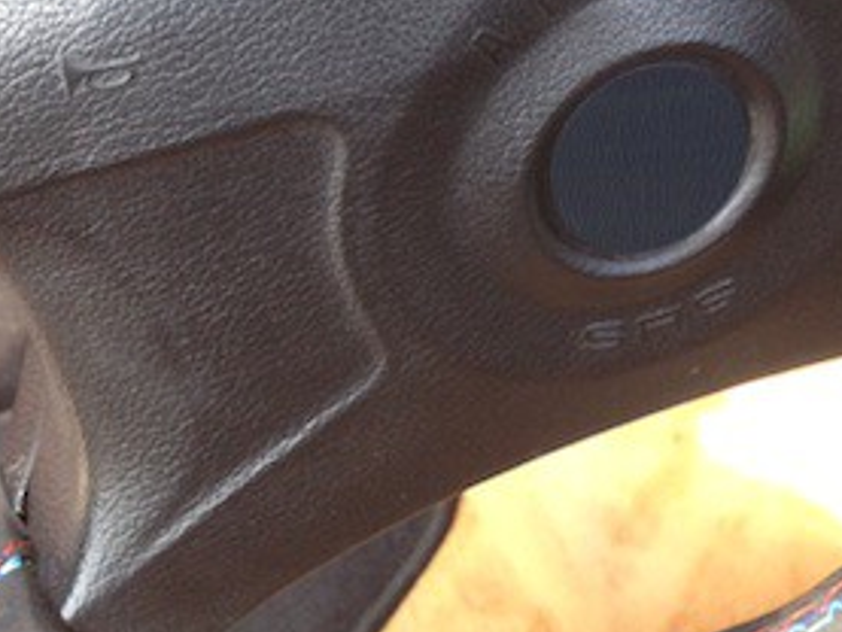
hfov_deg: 19.4
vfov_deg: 14.4
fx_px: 2458
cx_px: 514
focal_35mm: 101
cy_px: -49
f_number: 2.4
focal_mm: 4.28
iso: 64
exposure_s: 1/60
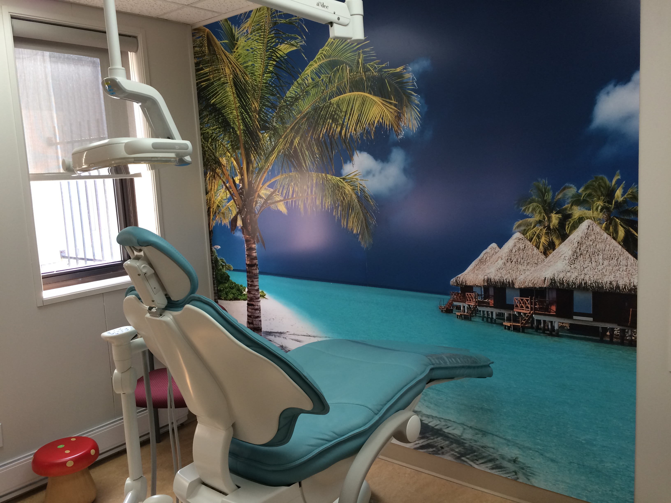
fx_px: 562
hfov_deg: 61.7
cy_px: 252
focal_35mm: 29
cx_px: 336
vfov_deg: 48.2
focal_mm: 4.15
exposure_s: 1/40
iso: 40
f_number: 2.2
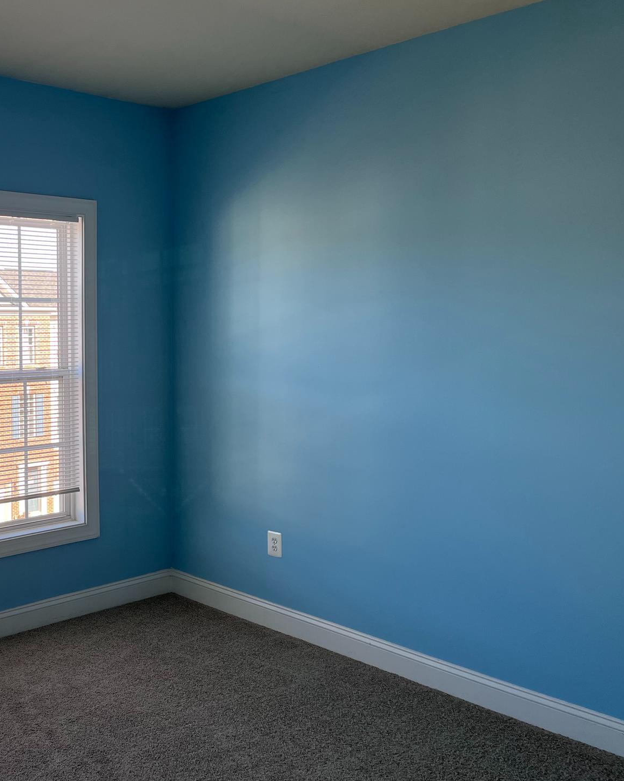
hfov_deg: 38.6
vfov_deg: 50.3
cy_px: 381
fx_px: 831
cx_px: 76
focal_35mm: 36
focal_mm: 5.1
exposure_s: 1/214
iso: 40
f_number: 1.6
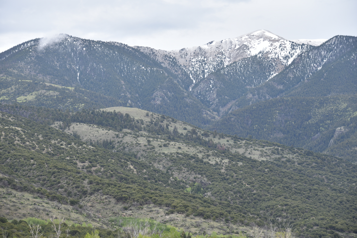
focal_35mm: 116
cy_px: 119
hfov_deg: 17.6
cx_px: 178
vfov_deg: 11.8
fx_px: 1151
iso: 100
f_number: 6.3
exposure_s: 1/250
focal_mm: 116
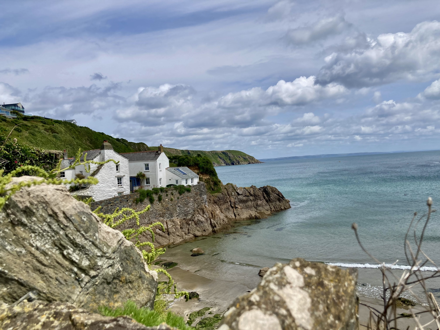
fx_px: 356
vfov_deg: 49.7
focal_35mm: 28
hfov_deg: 63.4
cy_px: 165
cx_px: 220
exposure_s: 1/4049
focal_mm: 3.99
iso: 20
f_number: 1.8
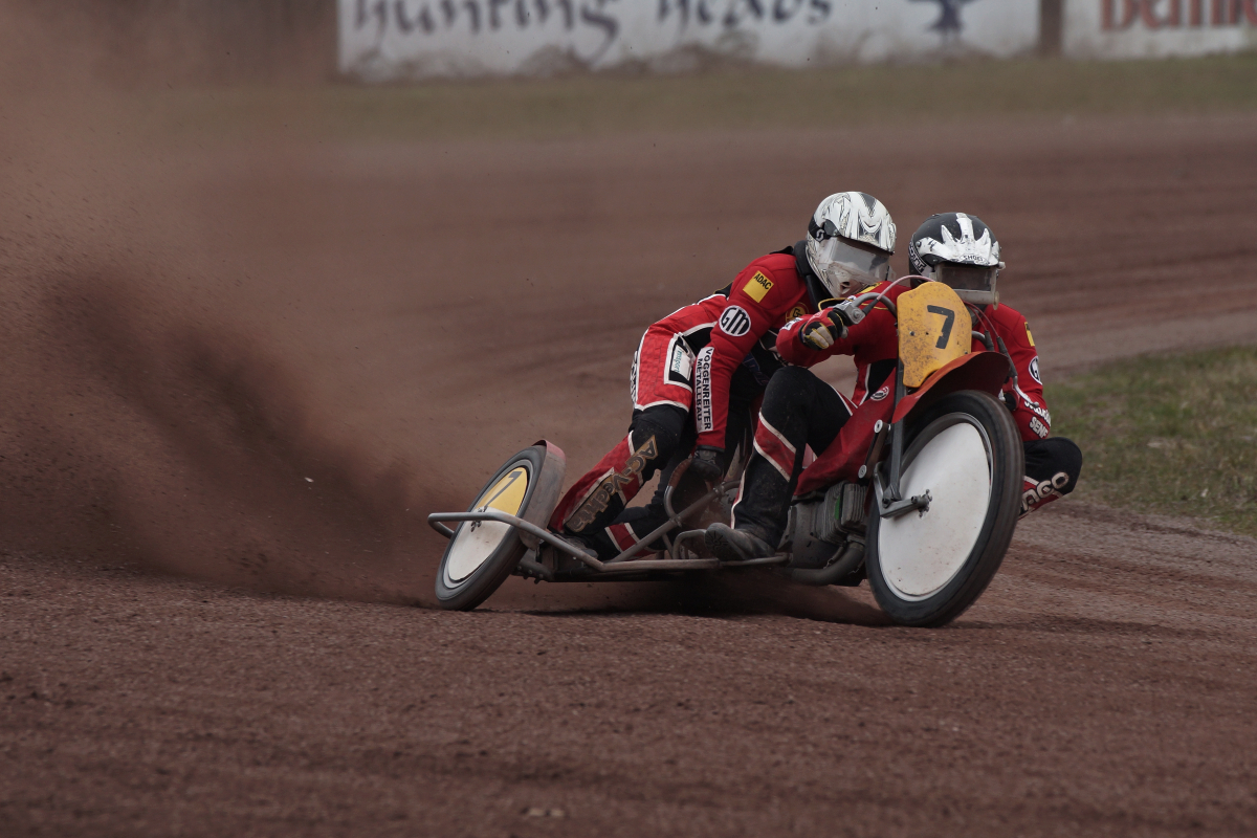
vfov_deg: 3.1
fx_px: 15711
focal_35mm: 450
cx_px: 628
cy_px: 419
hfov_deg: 4.6
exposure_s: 1/640
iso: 200
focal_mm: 300
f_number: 5.6
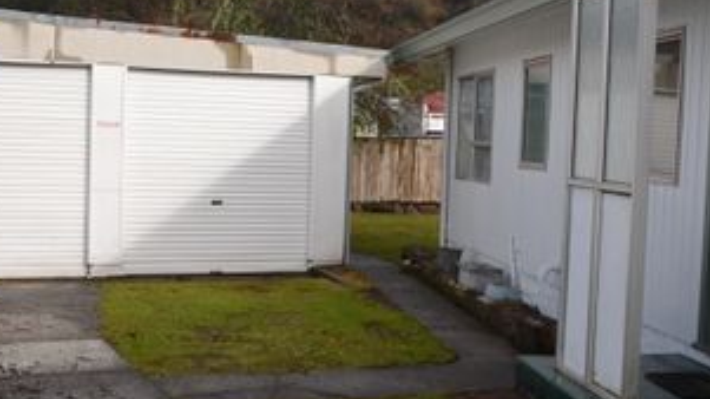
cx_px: 292
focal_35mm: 54
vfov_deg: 22.2
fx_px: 1016
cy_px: 188
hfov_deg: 38.4
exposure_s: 1/200
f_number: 8
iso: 100
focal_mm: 22
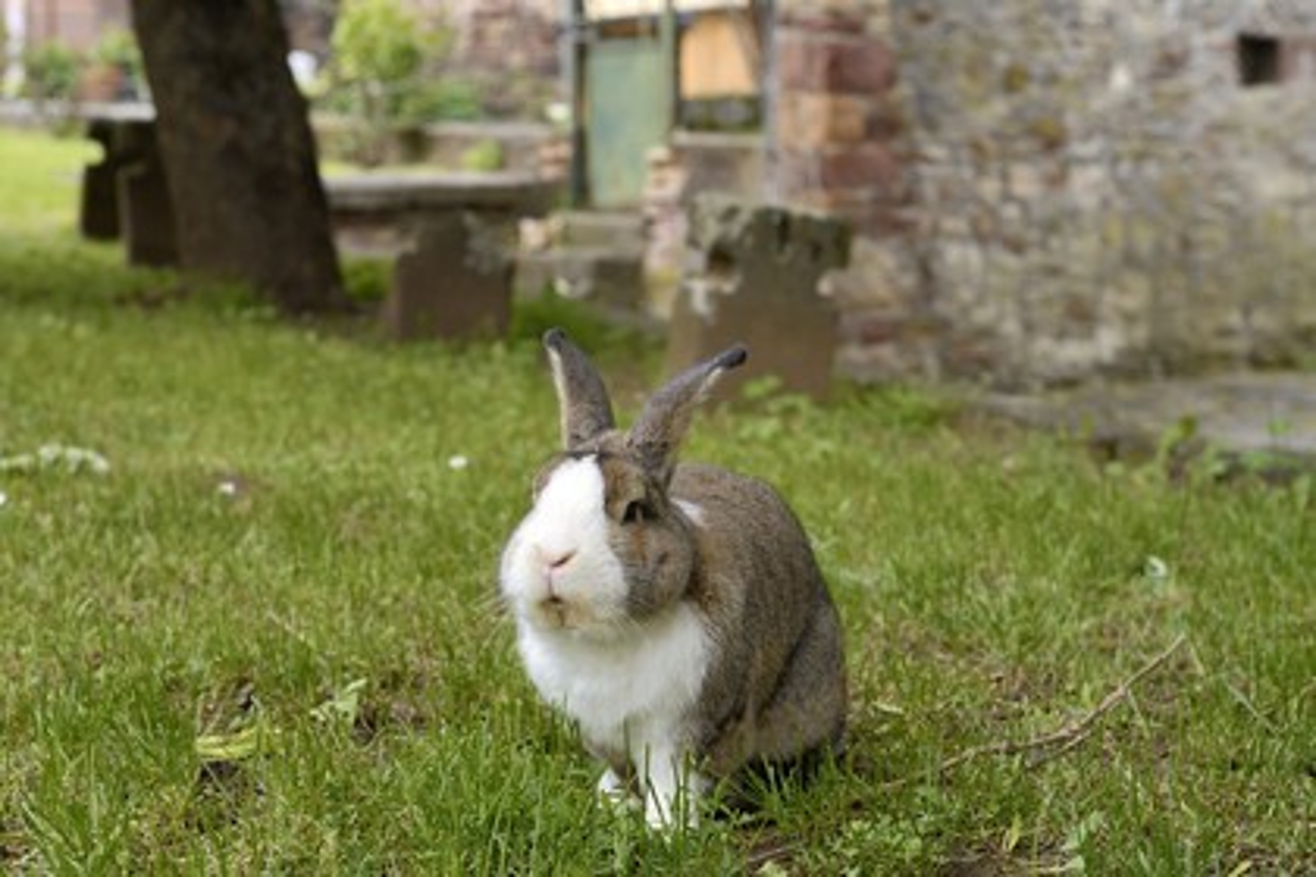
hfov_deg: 28.8
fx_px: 2559
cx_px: 658
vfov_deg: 19.5
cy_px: 438
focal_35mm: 70
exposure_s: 1/400
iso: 400
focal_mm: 70
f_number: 6.3
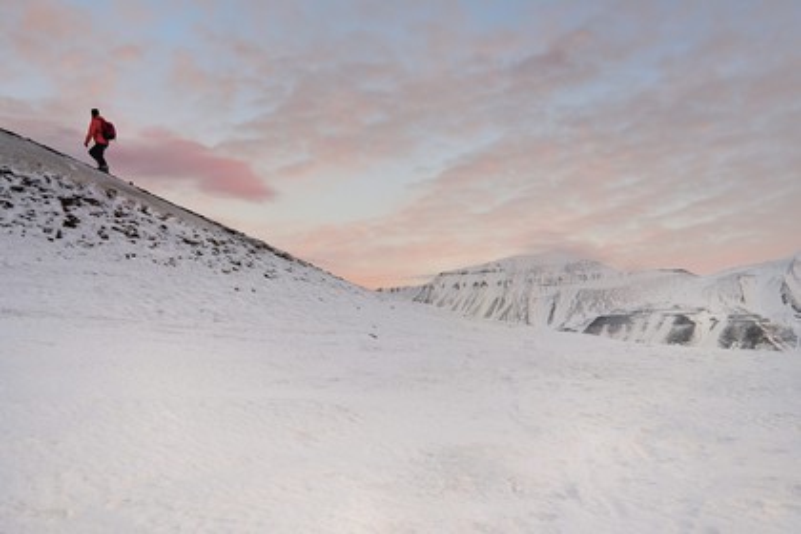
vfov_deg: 29.9
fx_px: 1001
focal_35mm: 45
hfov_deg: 43.6
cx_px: 400
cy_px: 267
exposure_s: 1/60
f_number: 7.1
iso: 200
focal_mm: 45
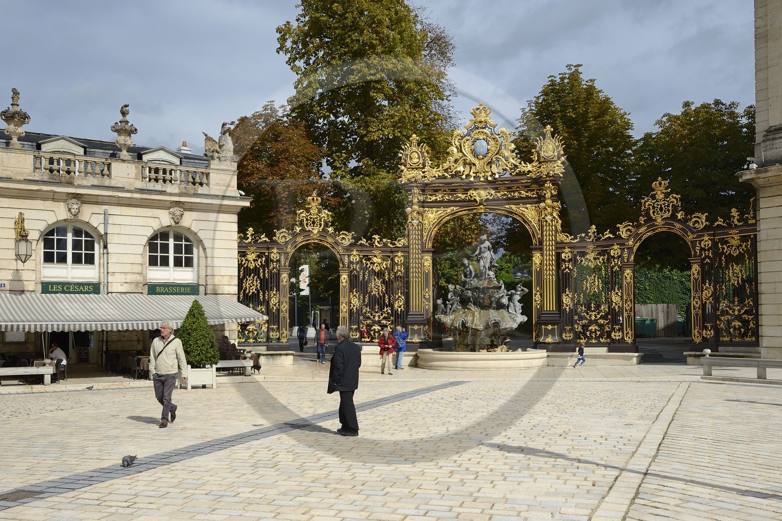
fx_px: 695
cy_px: 260
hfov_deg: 58.7
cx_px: 391
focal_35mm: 32
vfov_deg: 41.1
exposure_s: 1/400
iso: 200
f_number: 11
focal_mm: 32
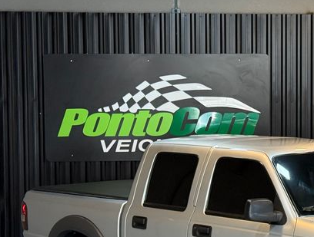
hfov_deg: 17.1
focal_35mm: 112
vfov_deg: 13.3
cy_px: 162
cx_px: 312
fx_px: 1020
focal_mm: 6.76
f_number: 1.78
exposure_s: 1/60
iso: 250
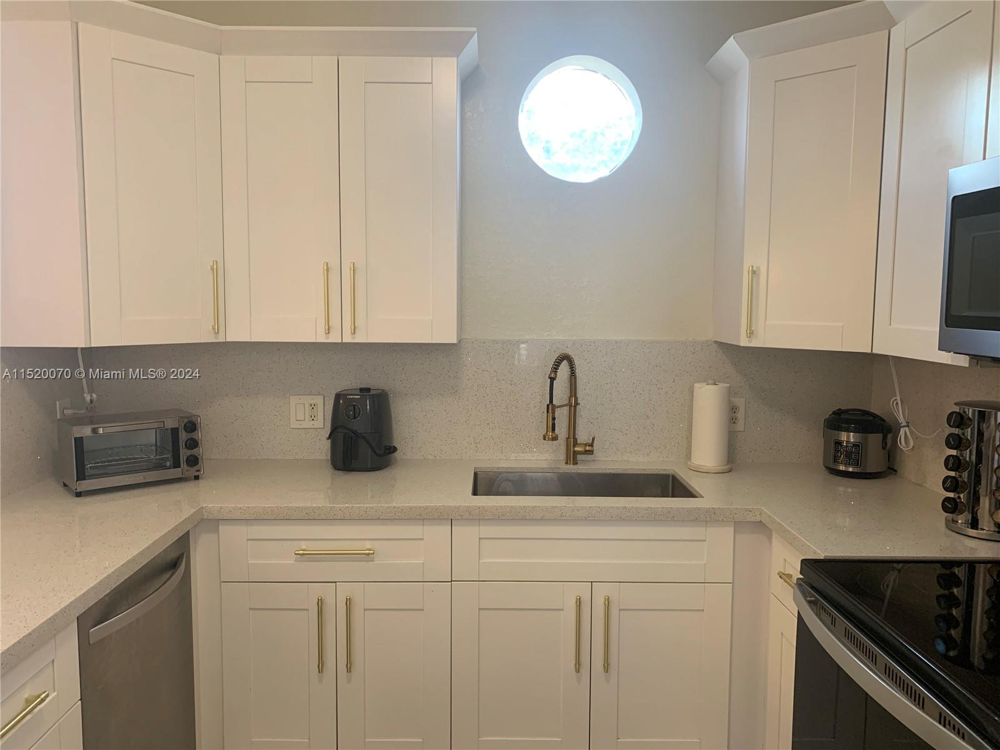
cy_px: 375
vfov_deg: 53.1
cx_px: 500
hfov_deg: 67.3
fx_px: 751
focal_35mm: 26
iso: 160
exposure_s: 1/60
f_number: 1.8
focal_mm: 4.25
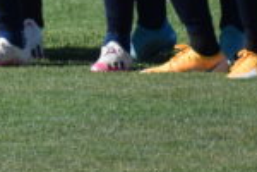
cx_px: -128
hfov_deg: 1.0
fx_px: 14776
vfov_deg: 0.7
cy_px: -230
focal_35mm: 2070
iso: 200
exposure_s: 1/640
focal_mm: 270
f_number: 6.3
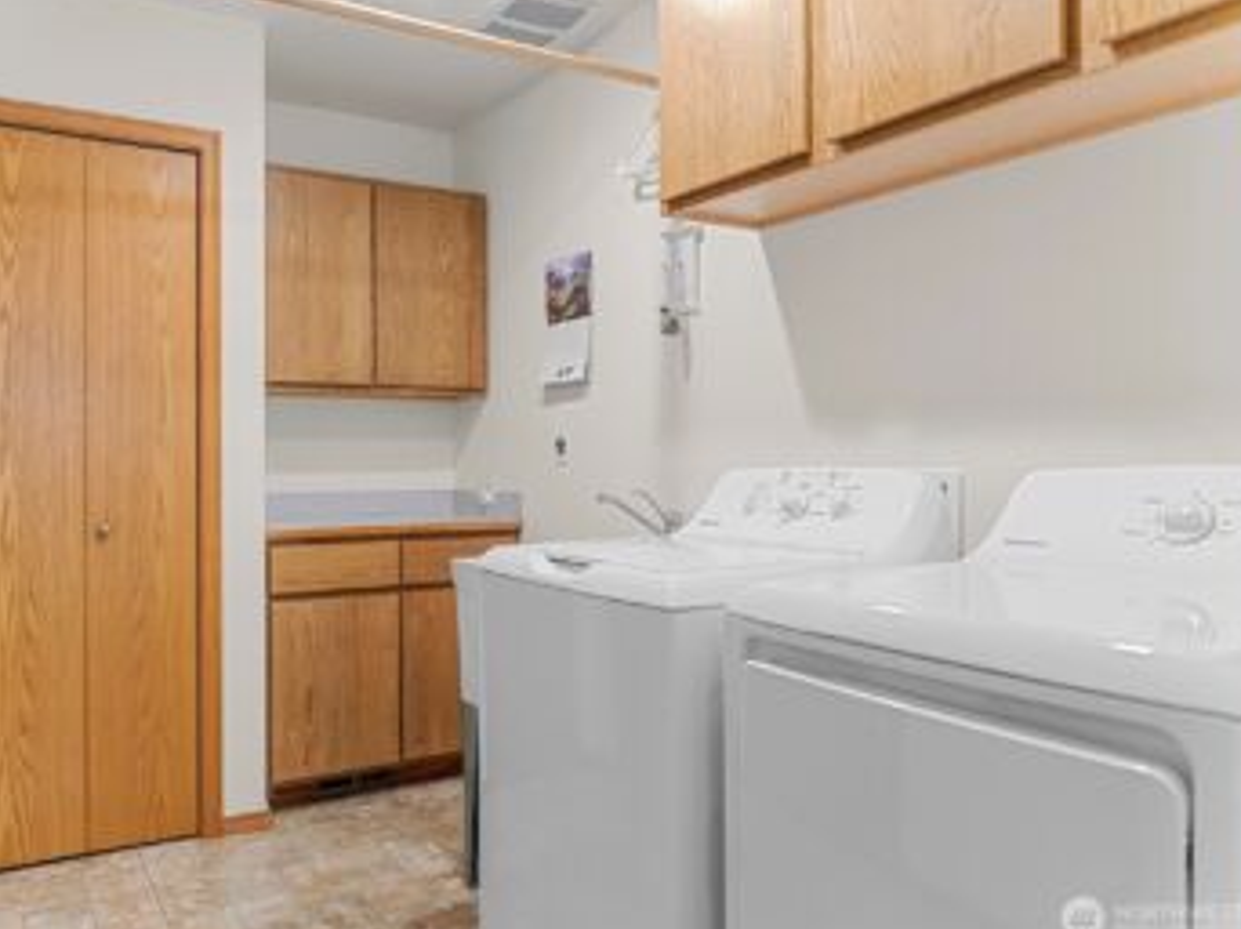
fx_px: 967
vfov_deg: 51.3
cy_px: 466
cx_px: 544
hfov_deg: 65.1
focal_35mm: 27
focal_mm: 24
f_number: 2.8
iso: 200
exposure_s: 1/6
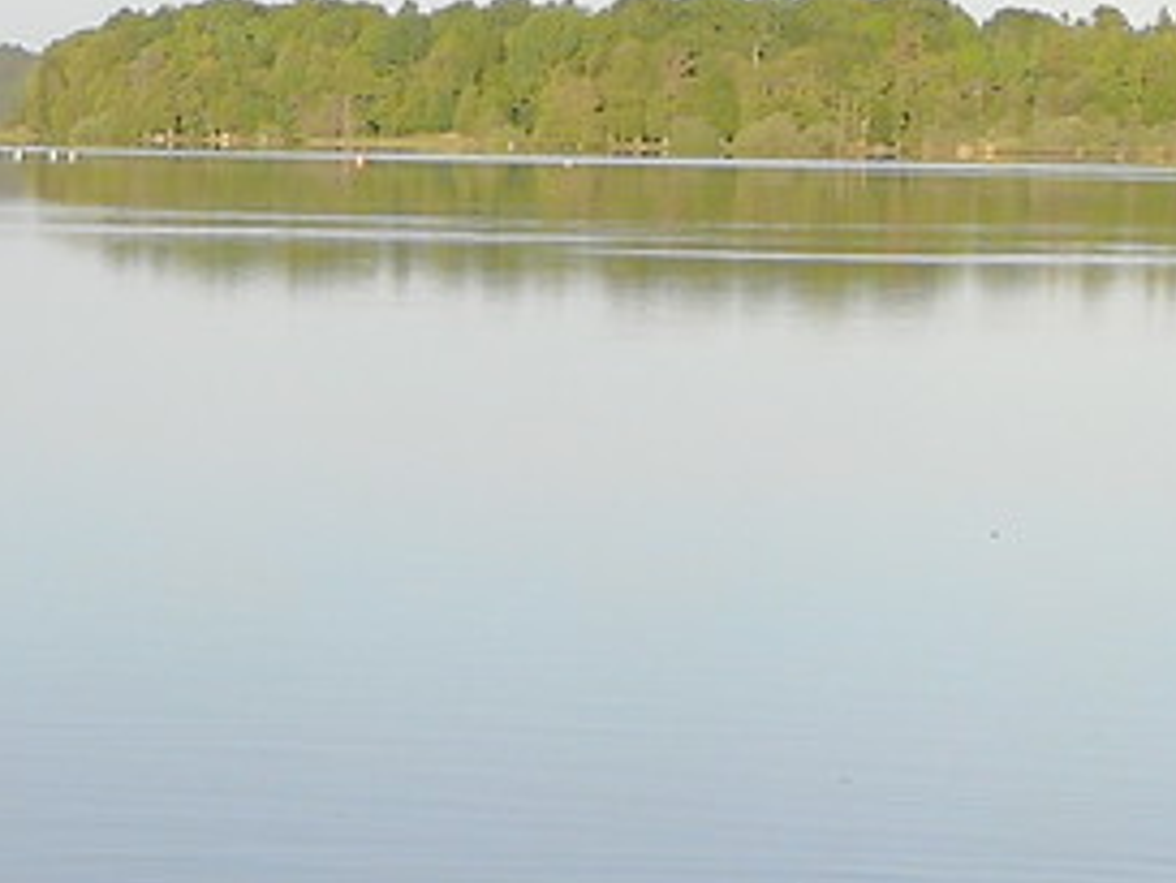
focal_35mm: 172
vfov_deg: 8.5
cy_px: 1129
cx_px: 95
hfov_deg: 11.4
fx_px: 5846
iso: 50
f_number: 2.2
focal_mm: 3.95
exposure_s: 1/497
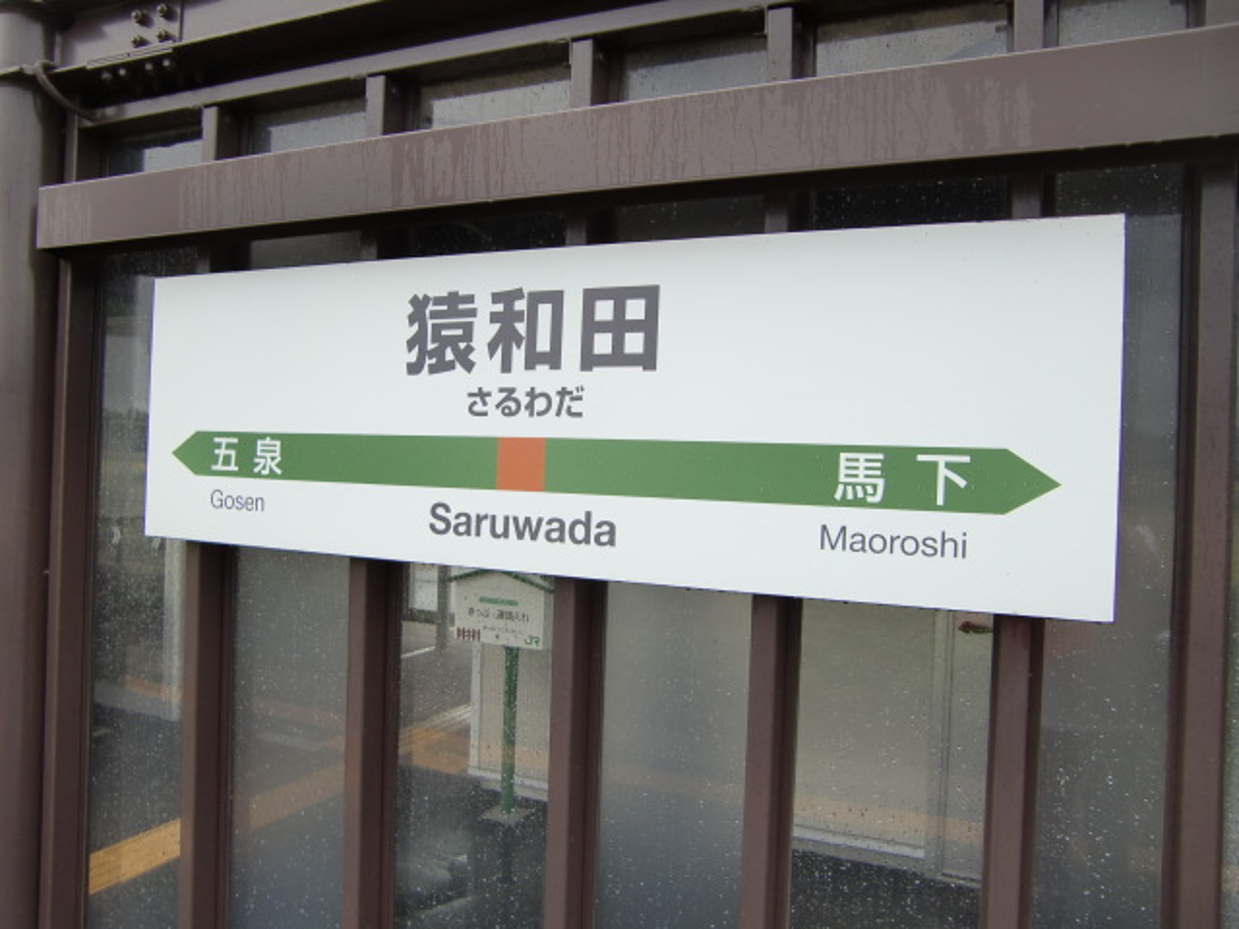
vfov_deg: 49.7
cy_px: 464
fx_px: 1002
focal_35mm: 28
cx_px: 620
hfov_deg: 63.4
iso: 64
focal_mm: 4.9
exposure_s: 1/125
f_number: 2.6
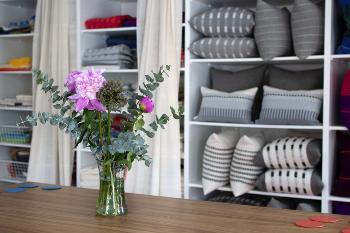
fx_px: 510
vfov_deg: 25.7
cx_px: 175
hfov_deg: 37.9
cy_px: 116
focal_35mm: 52
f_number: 2.8
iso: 200
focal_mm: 35
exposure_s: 1/80
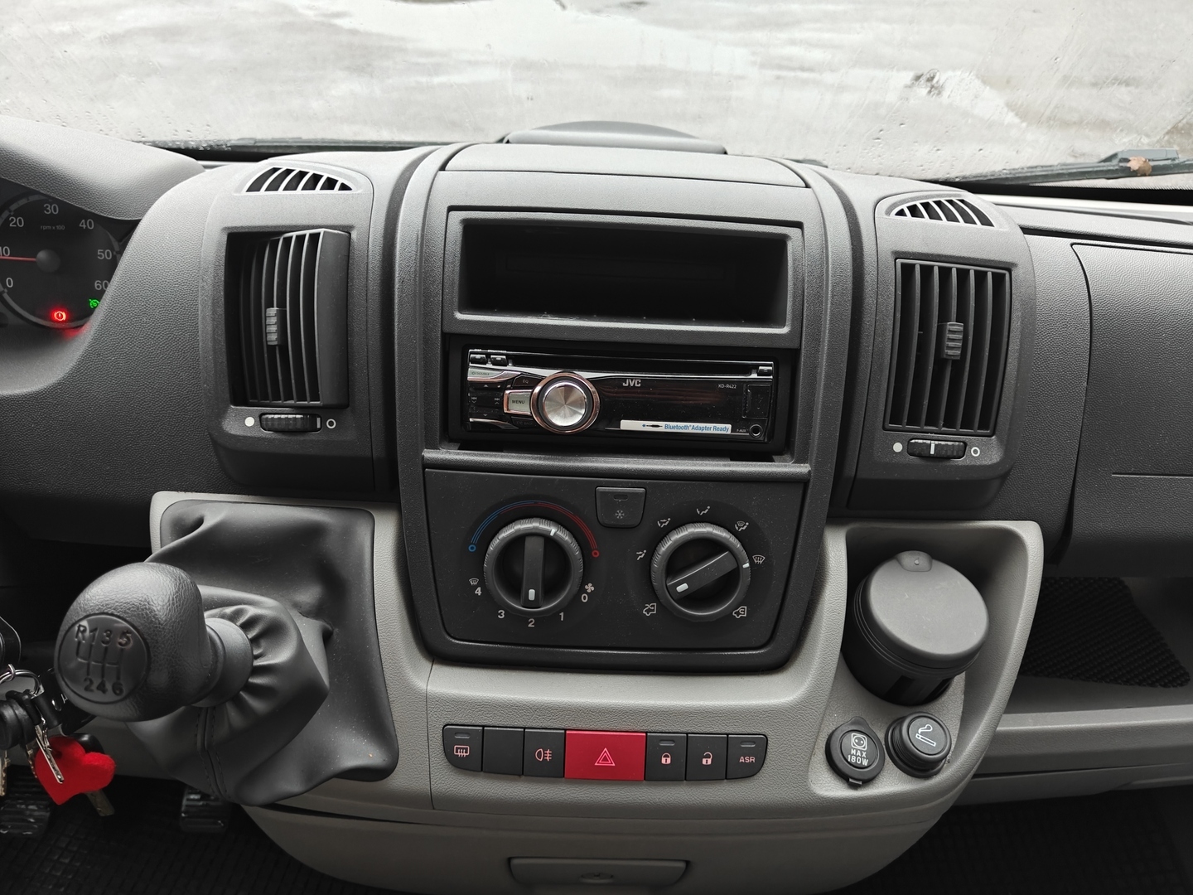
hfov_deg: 71.6
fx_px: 827
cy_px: 448
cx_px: 596
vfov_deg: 56.8
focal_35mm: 24
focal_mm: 5.59
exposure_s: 1/50
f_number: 1.8
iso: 1250
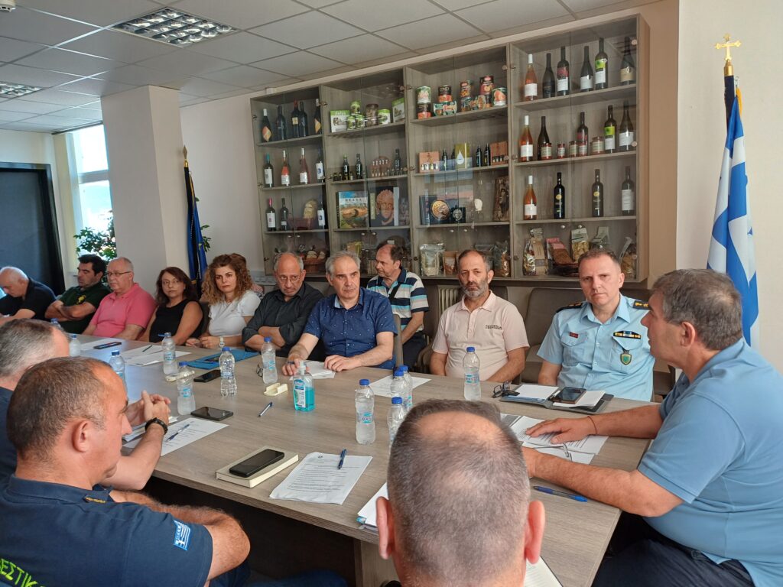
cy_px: 294
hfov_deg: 69.4
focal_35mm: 25
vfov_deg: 54.9
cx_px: 392
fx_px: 565
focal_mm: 4.65
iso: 80
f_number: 1.8
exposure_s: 1/50
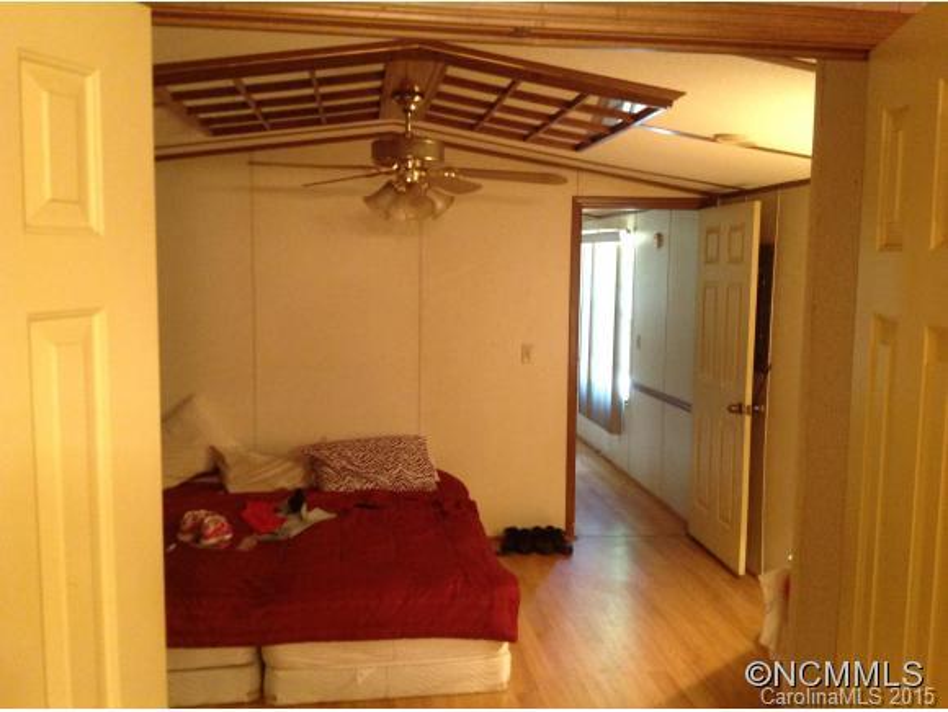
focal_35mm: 35
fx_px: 959
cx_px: 474
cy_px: 356
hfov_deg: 52.6
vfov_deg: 40.8
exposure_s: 1/15
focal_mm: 4.28
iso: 320
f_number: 2.4
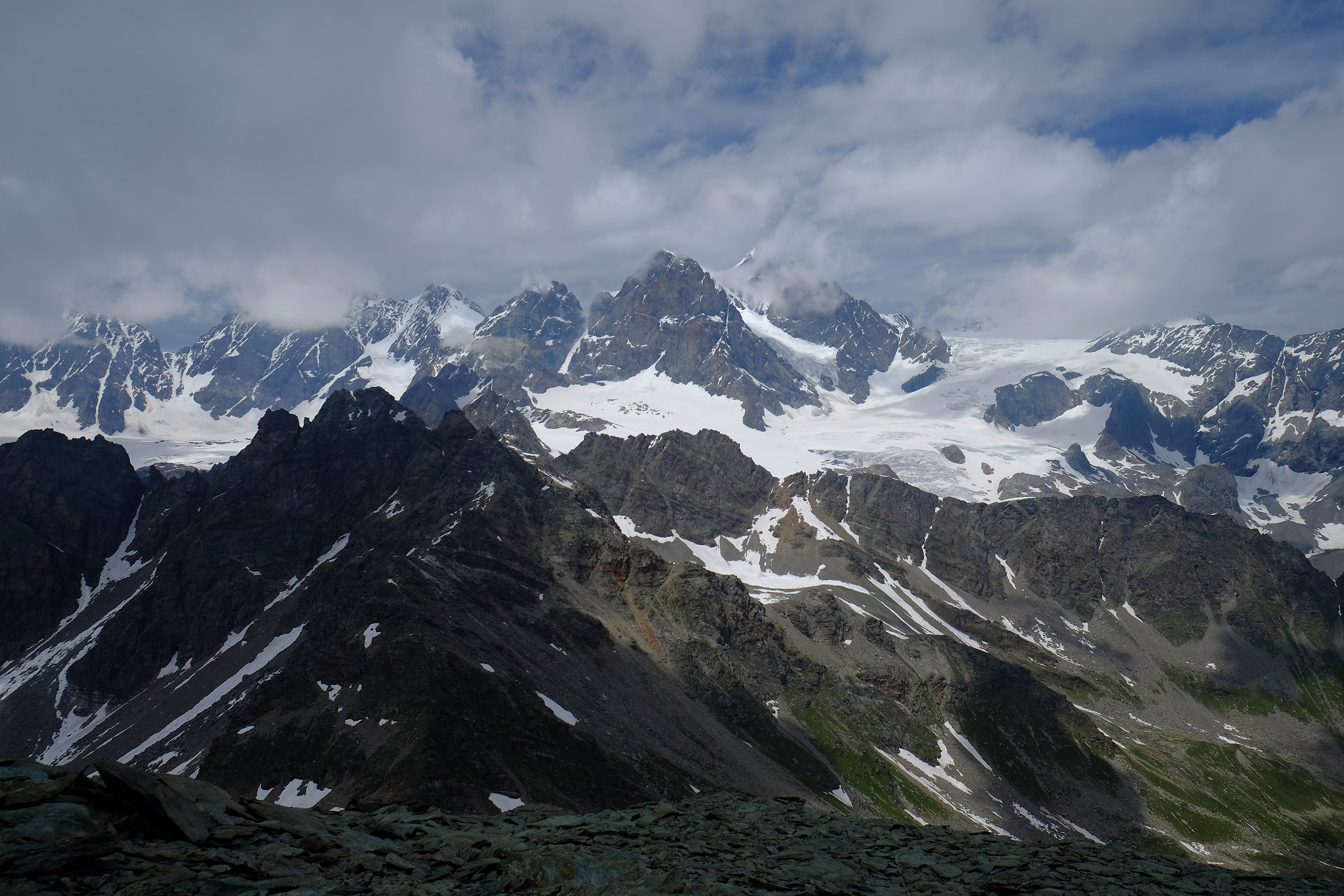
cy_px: 448
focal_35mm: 27
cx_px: 672
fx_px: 1008
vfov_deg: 47.9
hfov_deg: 67.4
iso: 200
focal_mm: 18
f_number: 5.6
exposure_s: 1/640
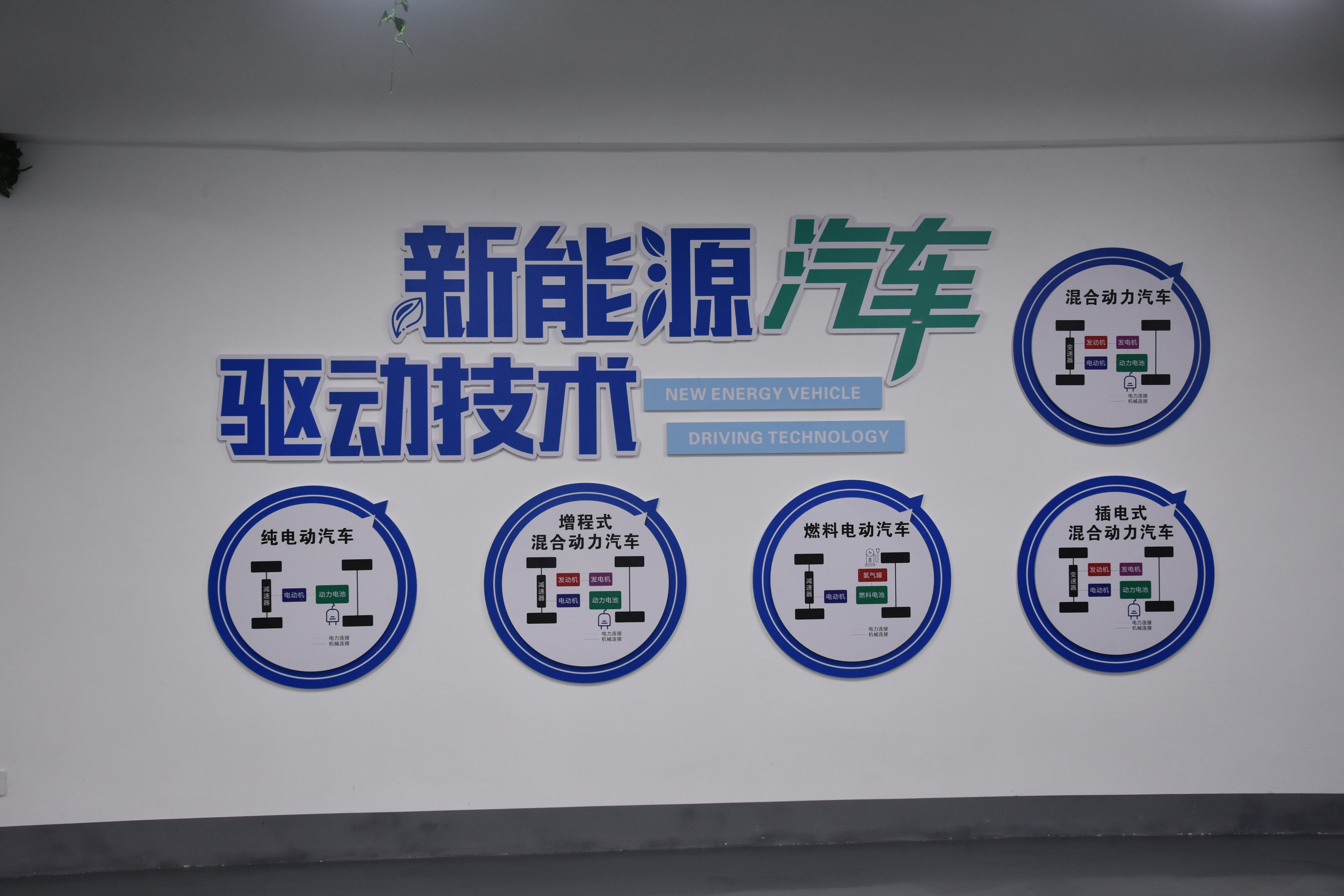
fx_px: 1680
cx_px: 672
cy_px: 448
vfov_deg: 29.9
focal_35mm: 45
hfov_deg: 43.6
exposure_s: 1/100
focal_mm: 30
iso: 800
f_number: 5
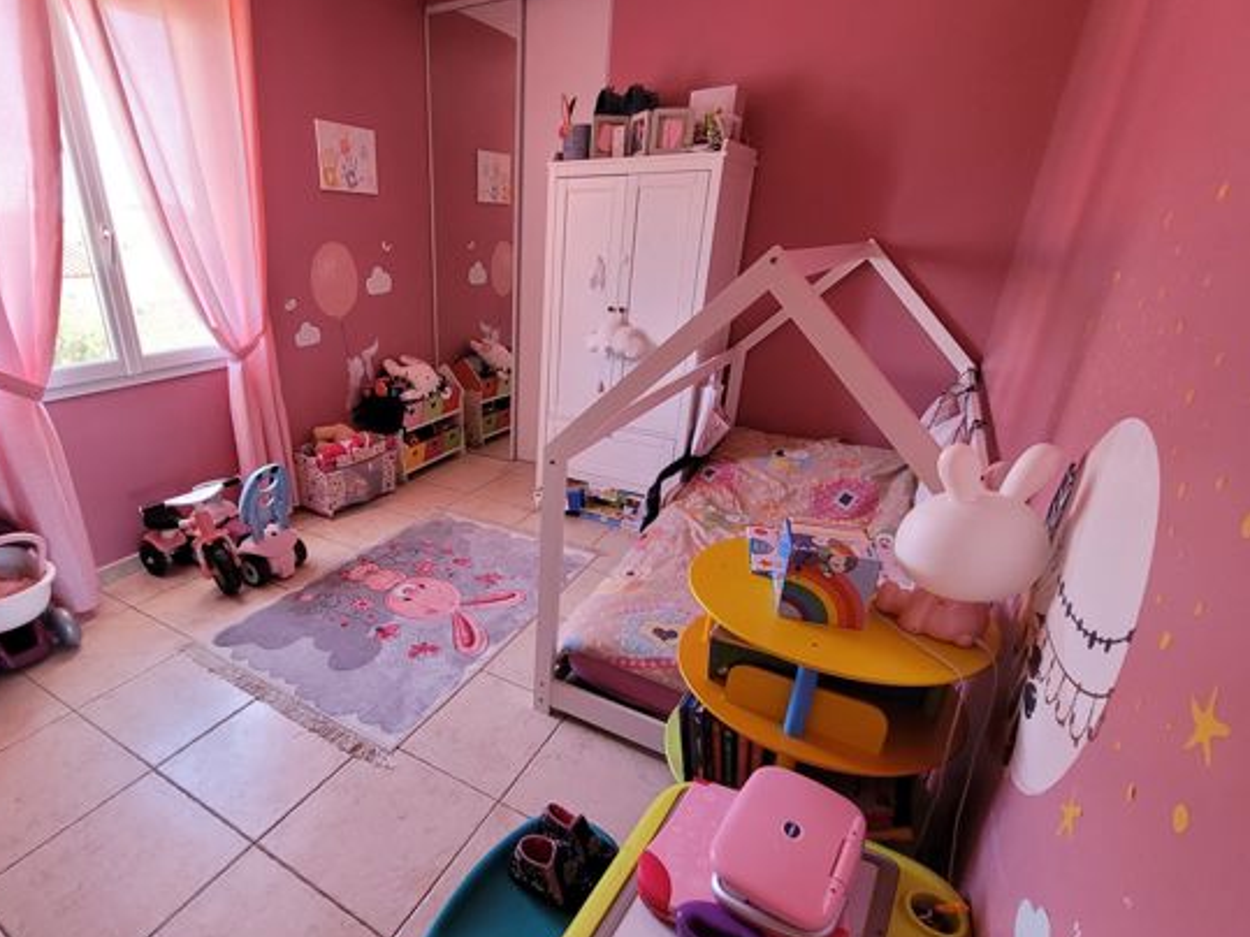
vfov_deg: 74.6
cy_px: 501
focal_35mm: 17
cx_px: 490
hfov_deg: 89.7
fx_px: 614
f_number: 2.2
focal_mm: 1.74
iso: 200
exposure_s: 1/50
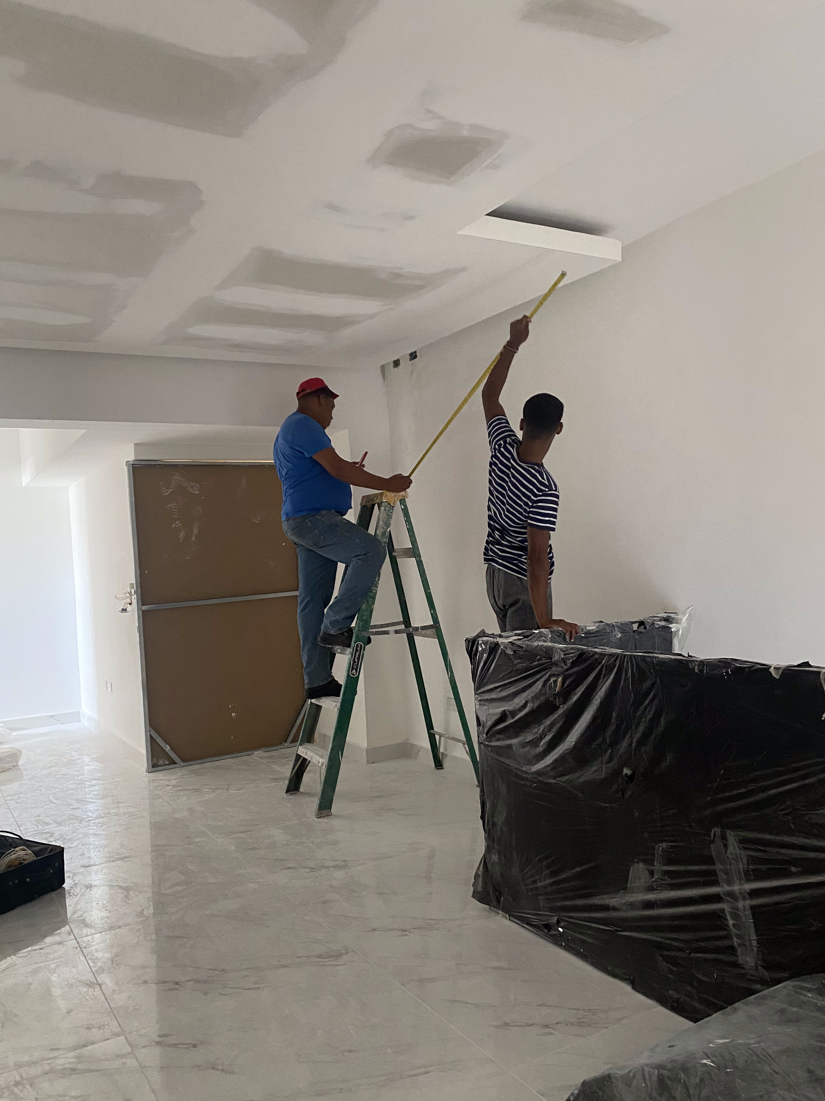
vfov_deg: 65.3
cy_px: 561
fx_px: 858
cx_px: 409
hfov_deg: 51.4
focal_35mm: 27
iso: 500
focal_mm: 4.25
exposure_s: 1/60
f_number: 1.8
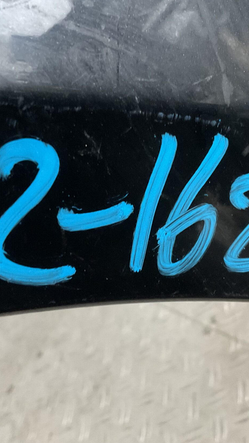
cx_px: 145
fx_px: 575
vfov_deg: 42.0
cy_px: 186
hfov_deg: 24.4
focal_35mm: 49
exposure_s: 1/25
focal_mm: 3
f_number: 1.8
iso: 320
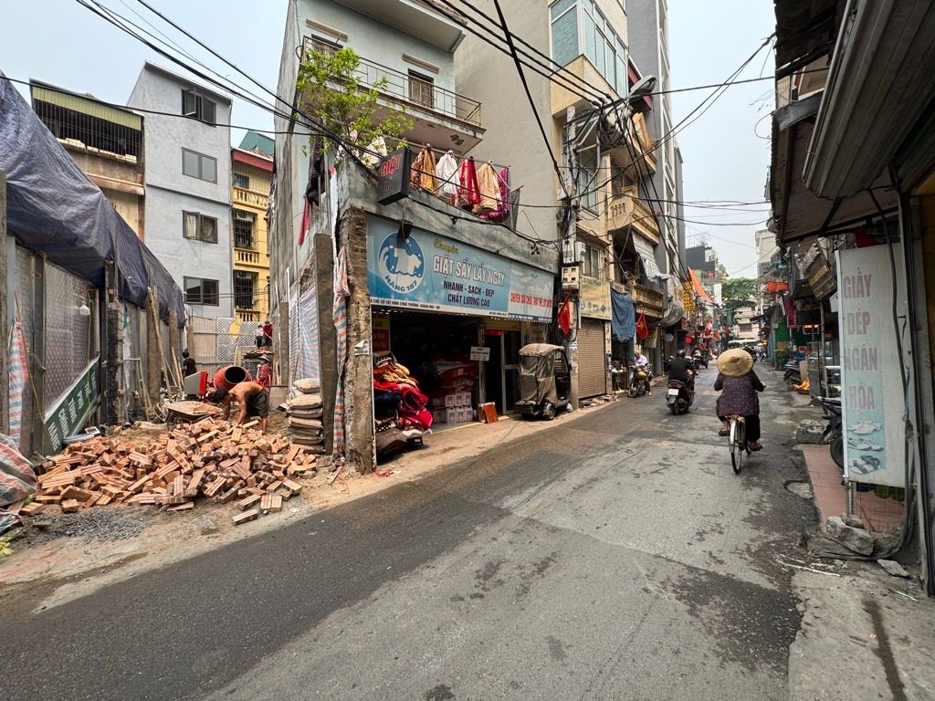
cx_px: 468
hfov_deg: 102.1
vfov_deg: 85.7
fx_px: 378
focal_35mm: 14
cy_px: 350
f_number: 2.2
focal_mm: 2.22
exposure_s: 1/416
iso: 40
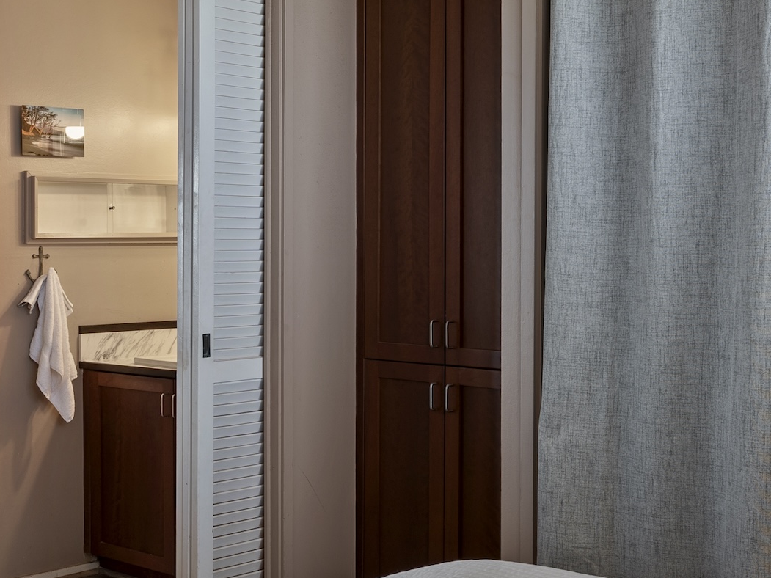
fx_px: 1247
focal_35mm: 56
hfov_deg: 33.5
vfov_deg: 26.1
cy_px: 242
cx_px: 177
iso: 100
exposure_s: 1/2
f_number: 8
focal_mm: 17
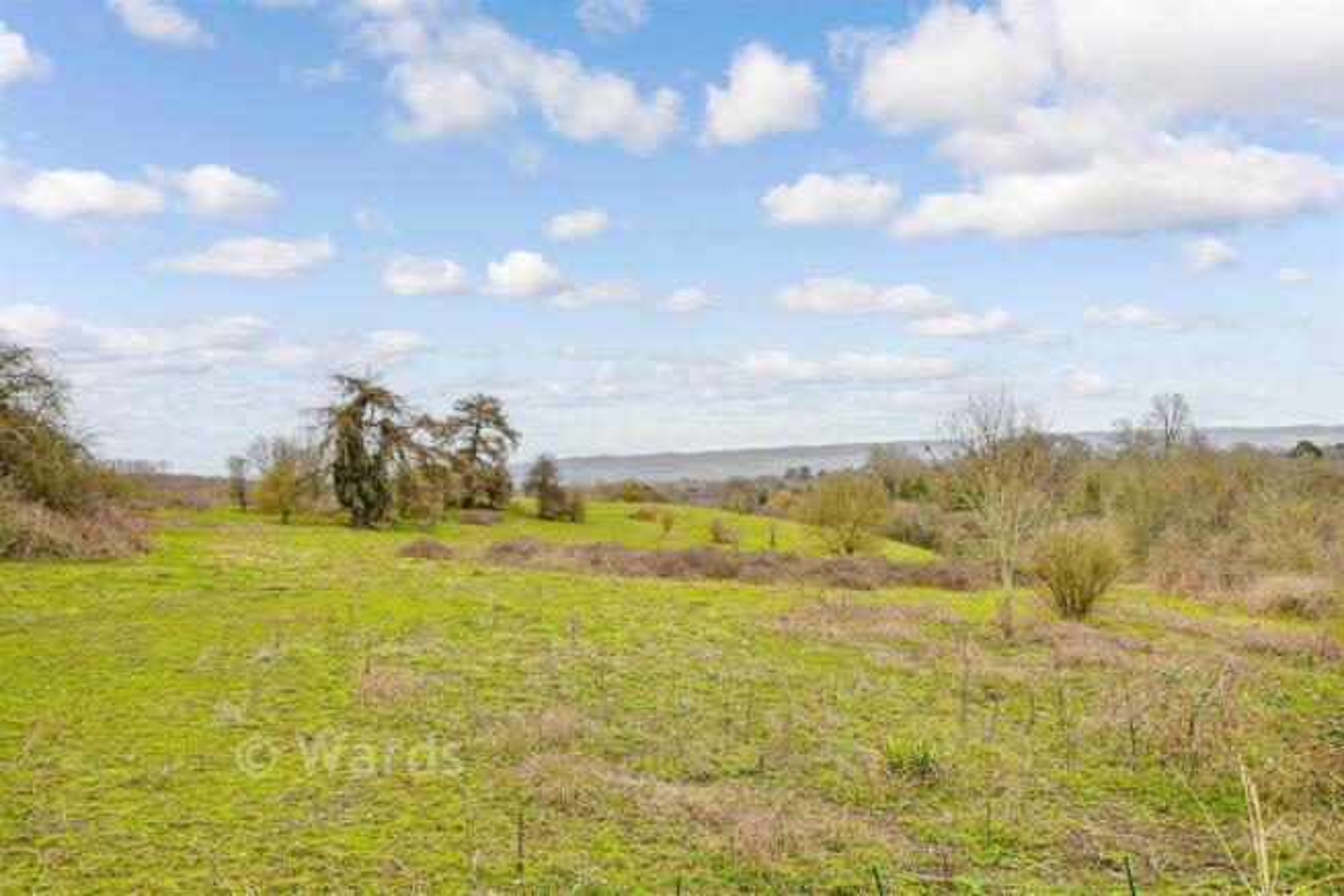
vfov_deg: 43.6
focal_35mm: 30
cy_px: 448
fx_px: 1120
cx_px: 672
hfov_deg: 61.9
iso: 320
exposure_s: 1/320
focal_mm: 20
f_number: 8
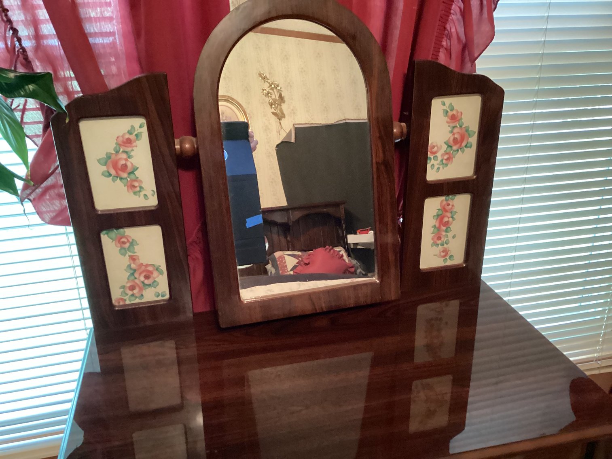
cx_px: 306
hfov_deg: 58.3
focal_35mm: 31
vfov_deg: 45.4
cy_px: 230
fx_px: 548
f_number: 2.4
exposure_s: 1/30
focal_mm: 3.3
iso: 640
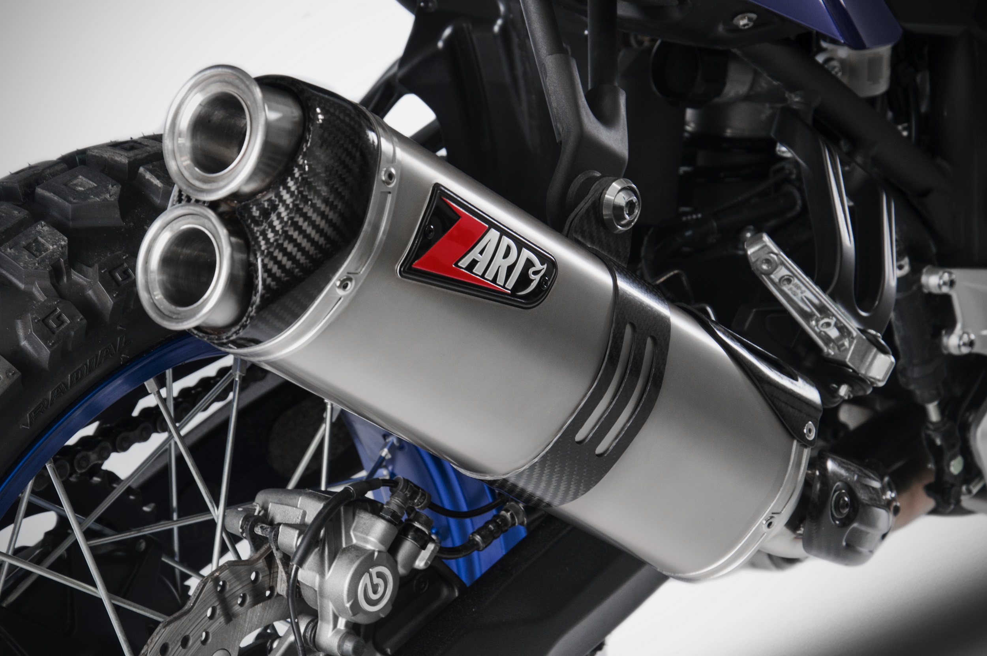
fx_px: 3081
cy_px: 328
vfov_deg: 12.2
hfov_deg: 18.2
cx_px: 494
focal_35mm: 112
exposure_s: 1/60
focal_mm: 75
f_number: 8
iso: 400
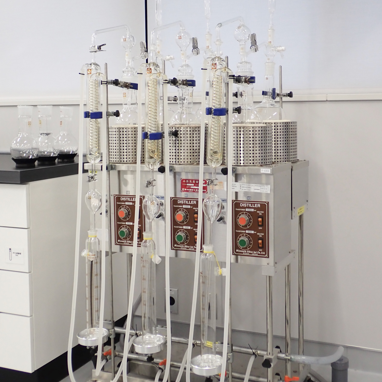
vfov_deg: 34.6
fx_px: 612
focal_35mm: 49
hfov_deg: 34.7
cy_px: 165
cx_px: 190
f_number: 2.8
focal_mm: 7.31
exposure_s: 1/100
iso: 200
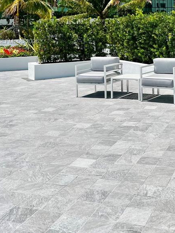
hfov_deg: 26.4
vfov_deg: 34.3
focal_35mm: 54
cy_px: 42
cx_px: 146
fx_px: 364
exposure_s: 1/7463
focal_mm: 5.7
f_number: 1.5
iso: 50
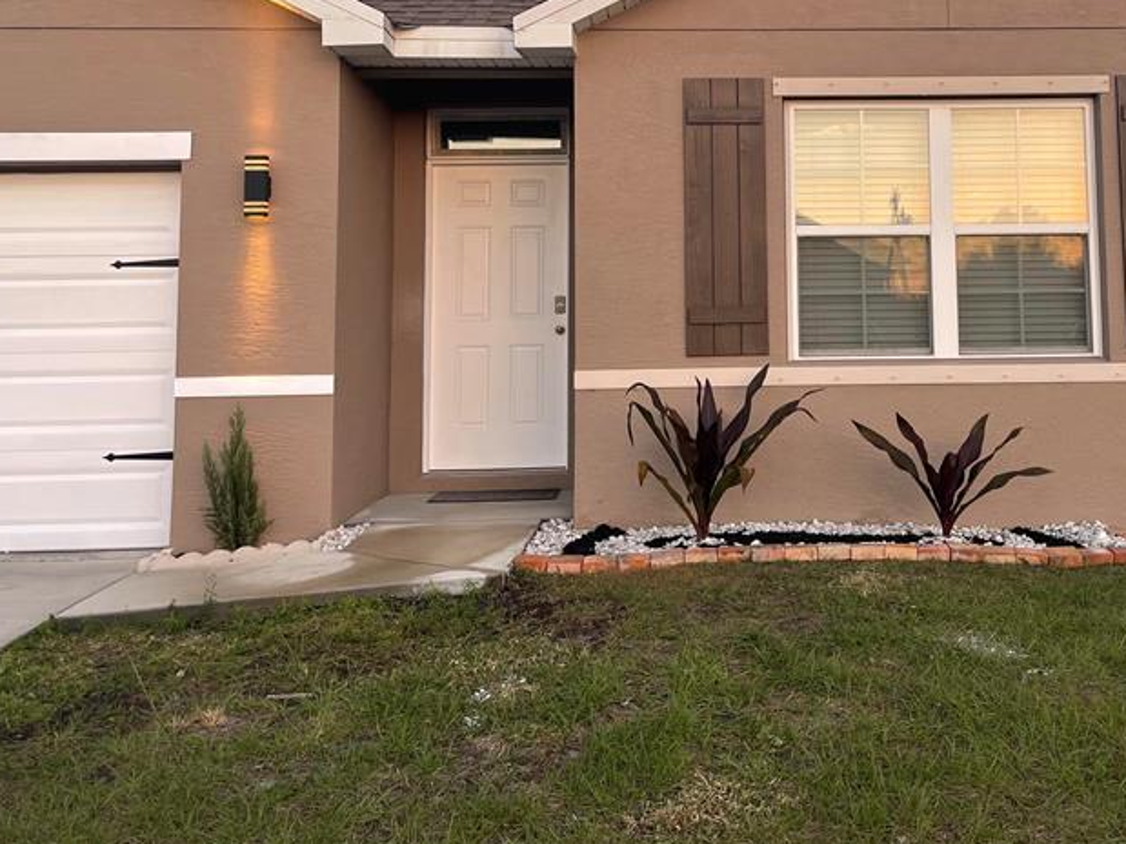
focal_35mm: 43
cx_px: 799
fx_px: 1398
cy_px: 198
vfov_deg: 32.9
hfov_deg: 42.9
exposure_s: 1/174
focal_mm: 5.1
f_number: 1.6
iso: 32
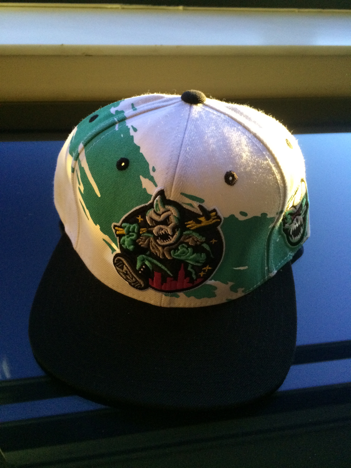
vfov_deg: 61.7
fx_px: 392
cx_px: 176
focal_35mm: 29
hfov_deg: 48.2
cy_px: 234
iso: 250
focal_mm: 4.15
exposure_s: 1/30
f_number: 2.2
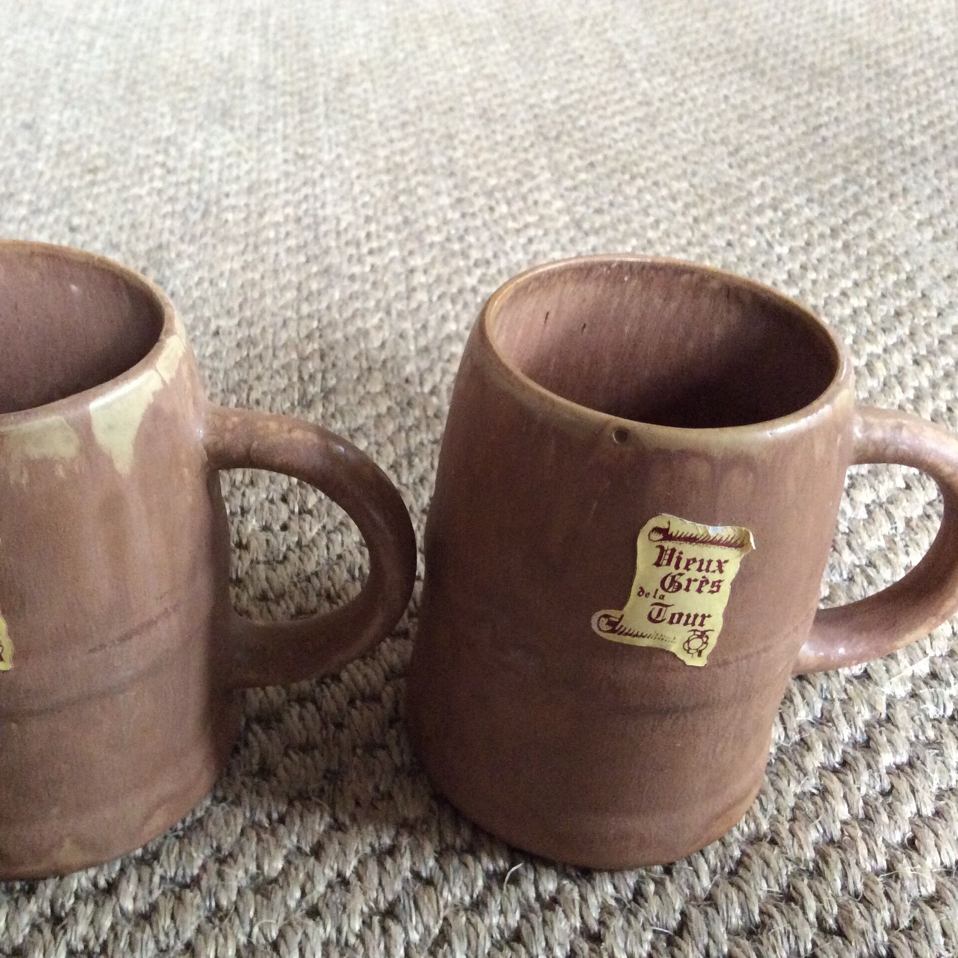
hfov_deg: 43.7
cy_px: 481
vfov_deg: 43.9
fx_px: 1190
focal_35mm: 38
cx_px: 403
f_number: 2.4
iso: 320
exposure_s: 1/25
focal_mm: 3.3
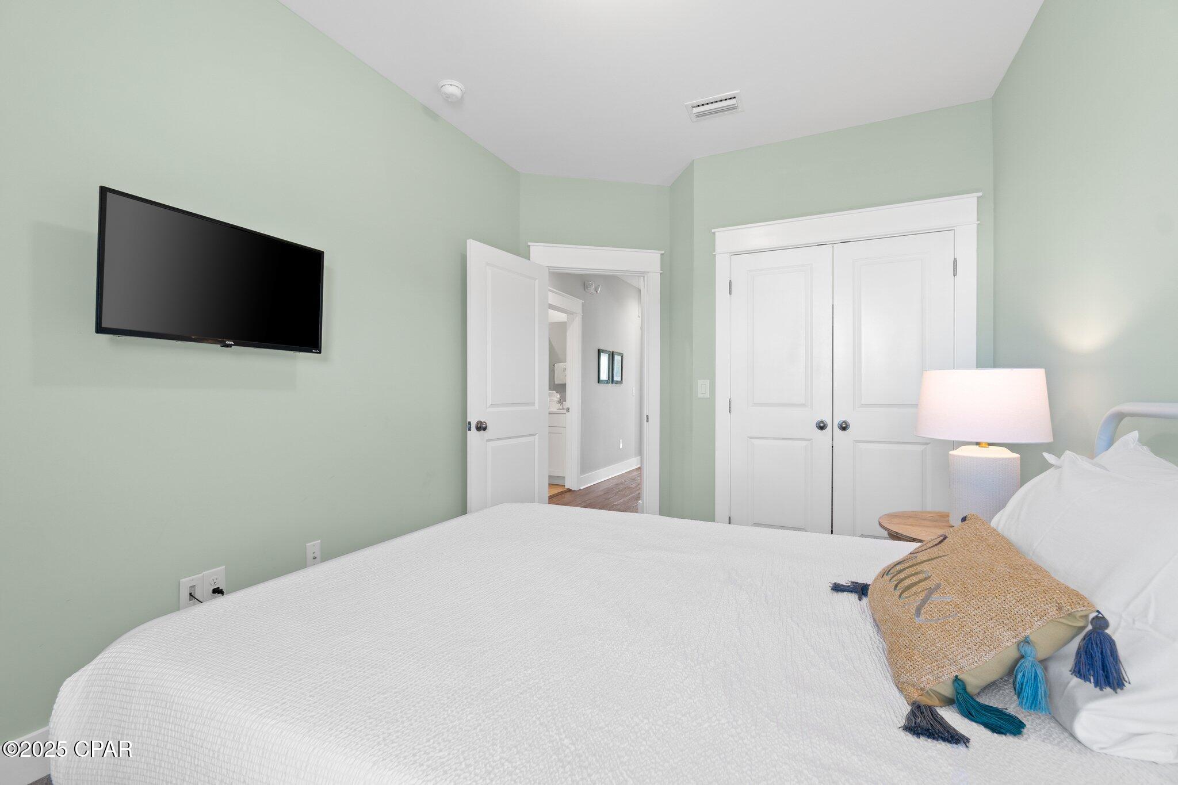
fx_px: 491
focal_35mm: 15
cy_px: 392
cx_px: 589
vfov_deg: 77.3
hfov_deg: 100.4
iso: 200
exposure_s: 1/1.25
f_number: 8
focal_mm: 10
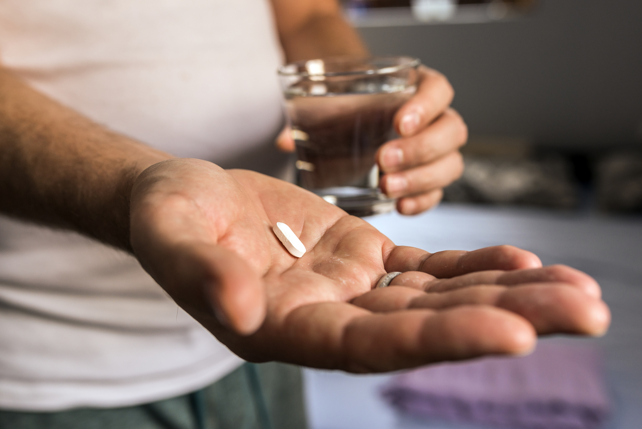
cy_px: 214
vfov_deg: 37.9
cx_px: 321
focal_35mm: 35
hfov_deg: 54.4
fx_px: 624
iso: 320
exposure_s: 1/100
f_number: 4.5
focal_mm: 35
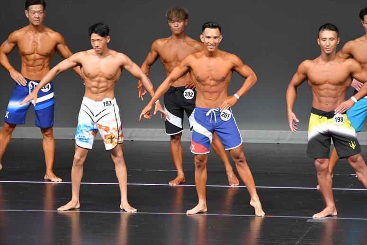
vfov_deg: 4.4
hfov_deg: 6.5
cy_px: 122
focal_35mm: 315
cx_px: 184
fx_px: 3210
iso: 5000
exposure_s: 1/400
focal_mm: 210
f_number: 5.6
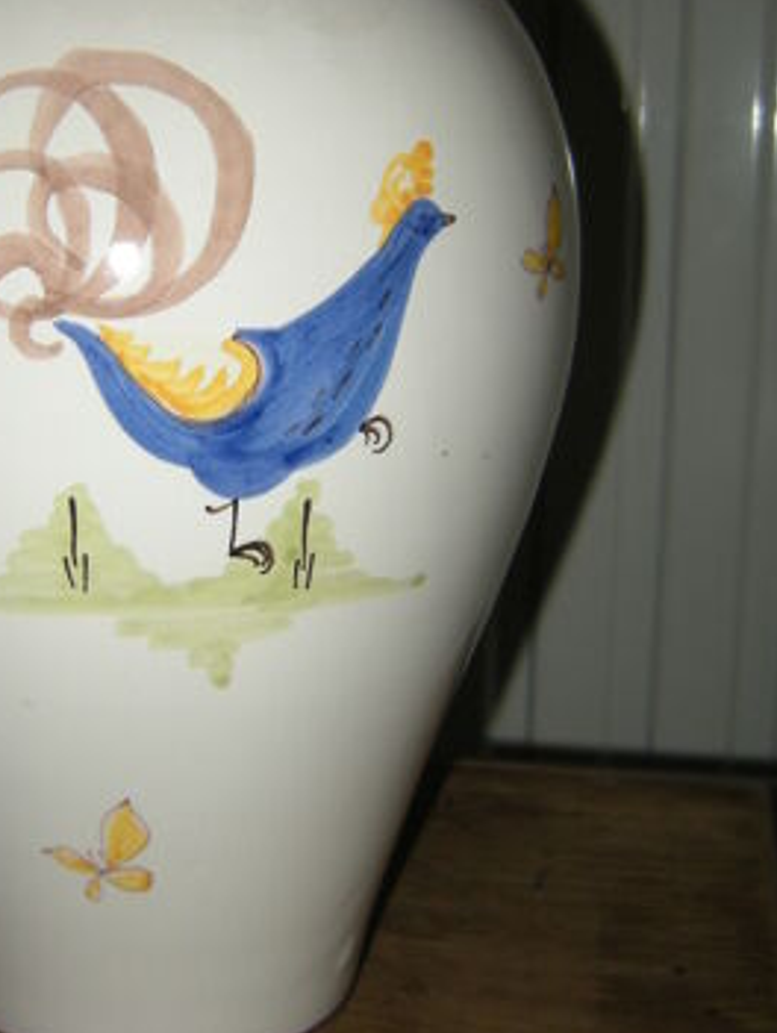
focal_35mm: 51
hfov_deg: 28.4
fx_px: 1524
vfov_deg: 37.4
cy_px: 436
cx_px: 241
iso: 64
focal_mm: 4.7
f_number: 2.8
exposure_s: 1/60
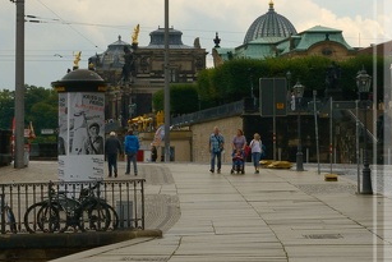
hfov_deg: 14.4
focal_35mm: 142
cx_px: 281
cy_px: -10
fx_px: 1547
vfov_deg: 9.6
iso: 1000
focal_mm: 55
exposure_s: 1/320
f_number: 22
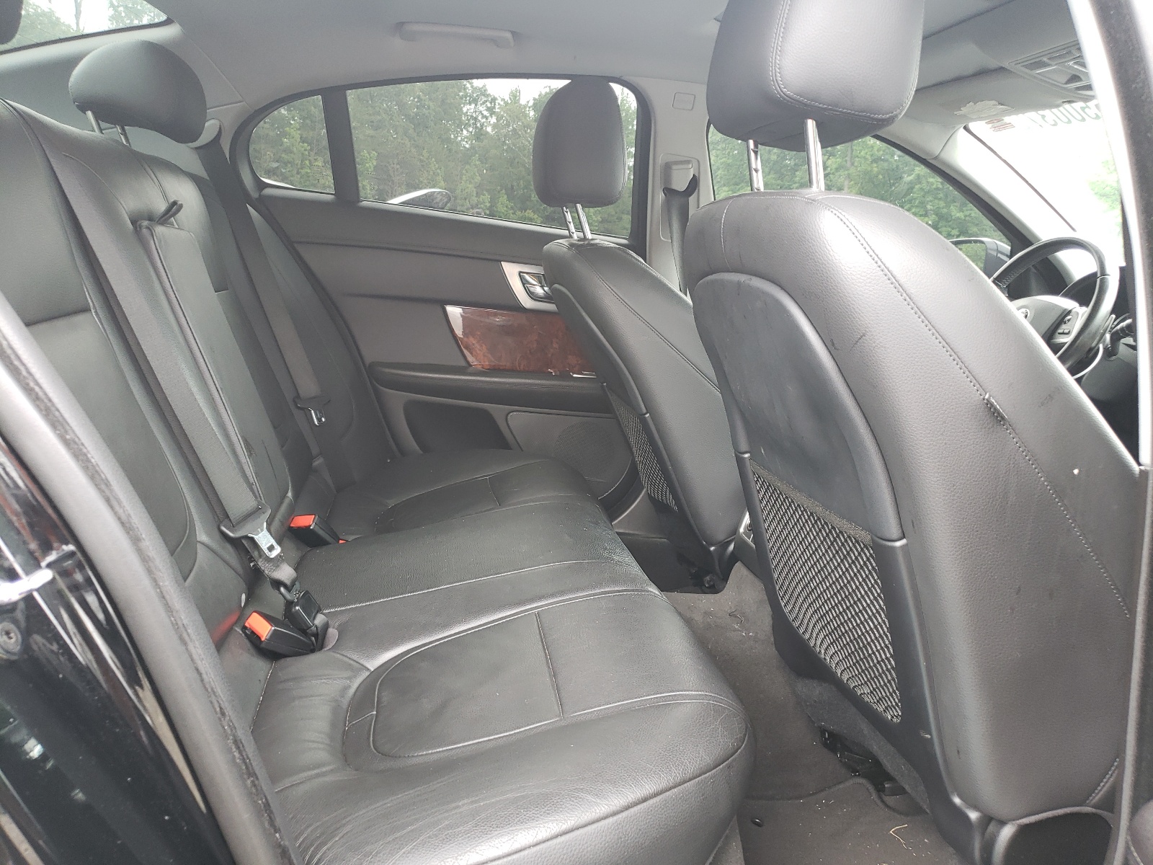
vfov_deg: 53.1
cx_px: 576
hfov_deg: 67.3
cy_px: 432
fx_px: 866
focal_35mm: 26
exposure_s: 1/50
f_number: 1.5
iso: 80
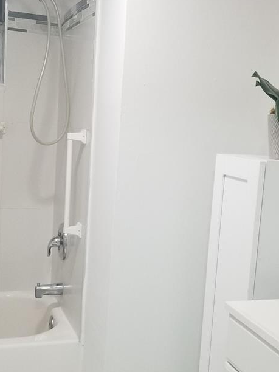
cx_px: 136
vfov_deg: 37.4
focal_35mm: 51
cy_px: 215
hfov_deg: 28.6
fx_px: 548
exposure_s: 1/60
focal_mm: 4.25
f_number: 1.7
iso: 160
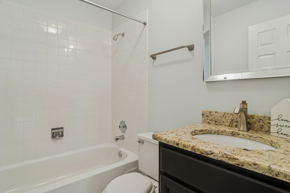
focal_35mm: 18
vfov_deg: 67.4
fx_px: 145
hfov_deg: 90.0
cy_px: 96
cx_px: 145
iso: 200
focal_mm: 12
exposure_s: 1/10
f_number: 8
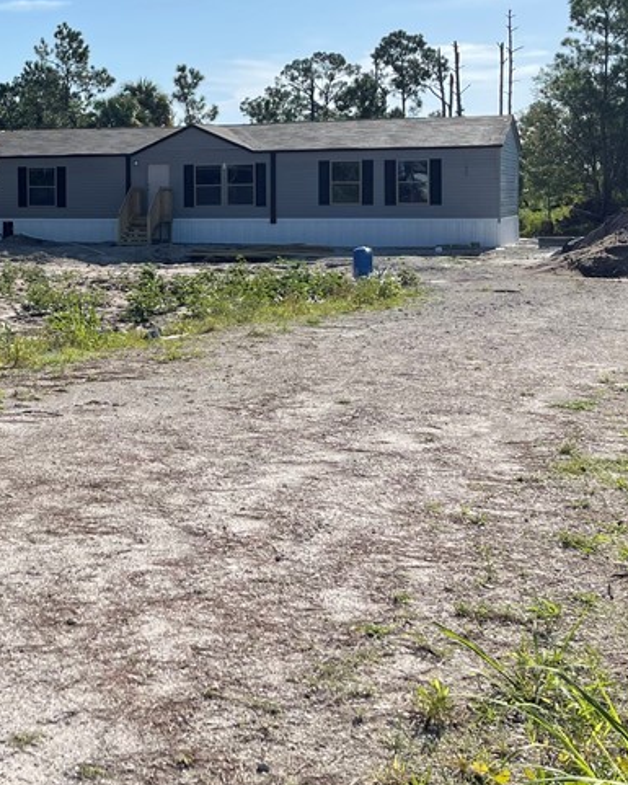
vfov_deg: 34.3
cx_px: 95
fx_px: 1254
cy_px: 232
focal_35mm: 54
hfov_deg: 27.4
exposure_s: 1/6250
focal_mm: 5.1
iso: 32
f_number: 1.6
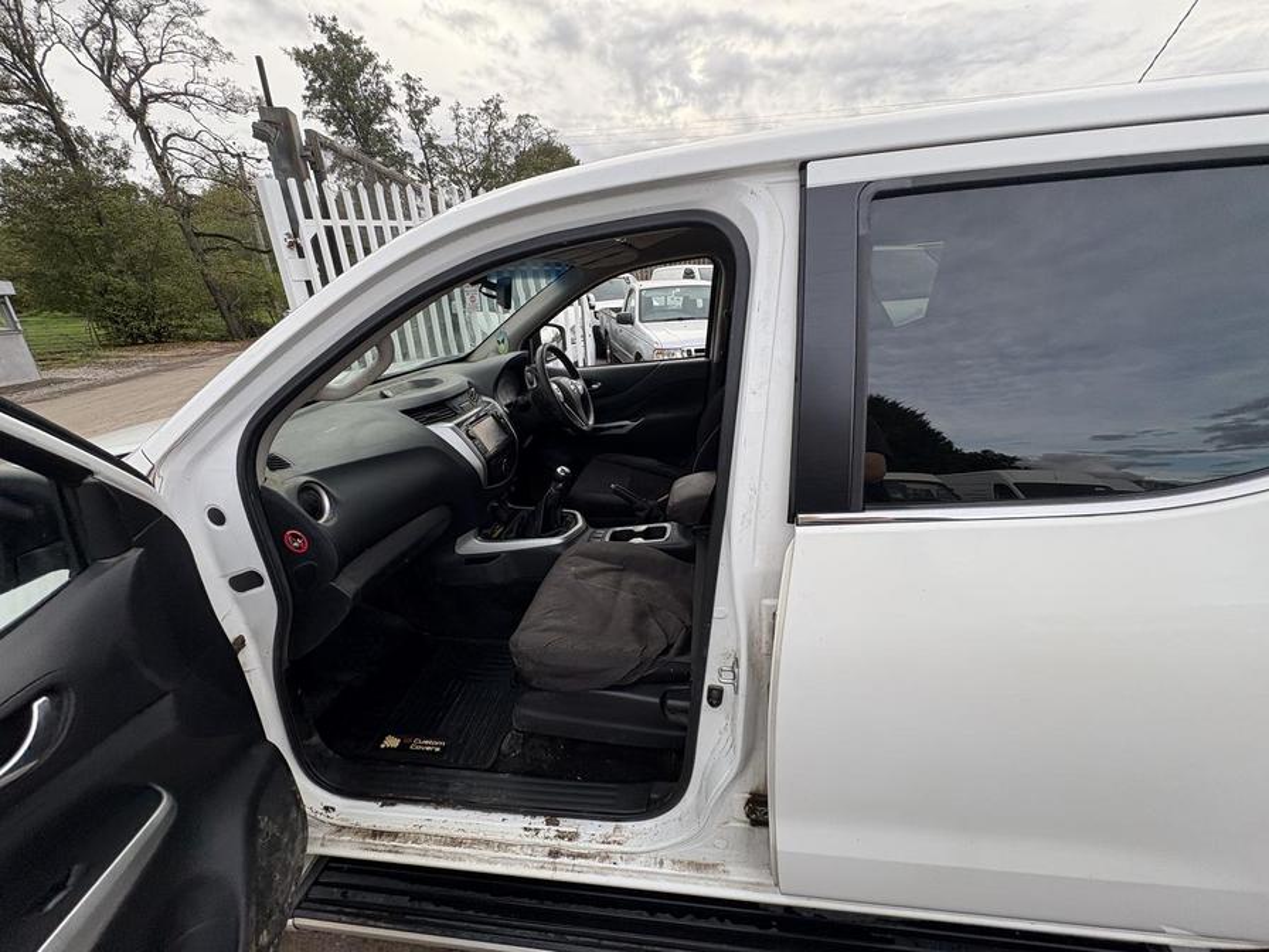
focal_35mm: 14
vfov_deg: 85.7
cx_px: 634
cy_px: 476
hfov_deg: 102.1
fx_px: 513
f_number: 2.2
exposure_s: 1/239
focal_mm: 2.22
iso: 40
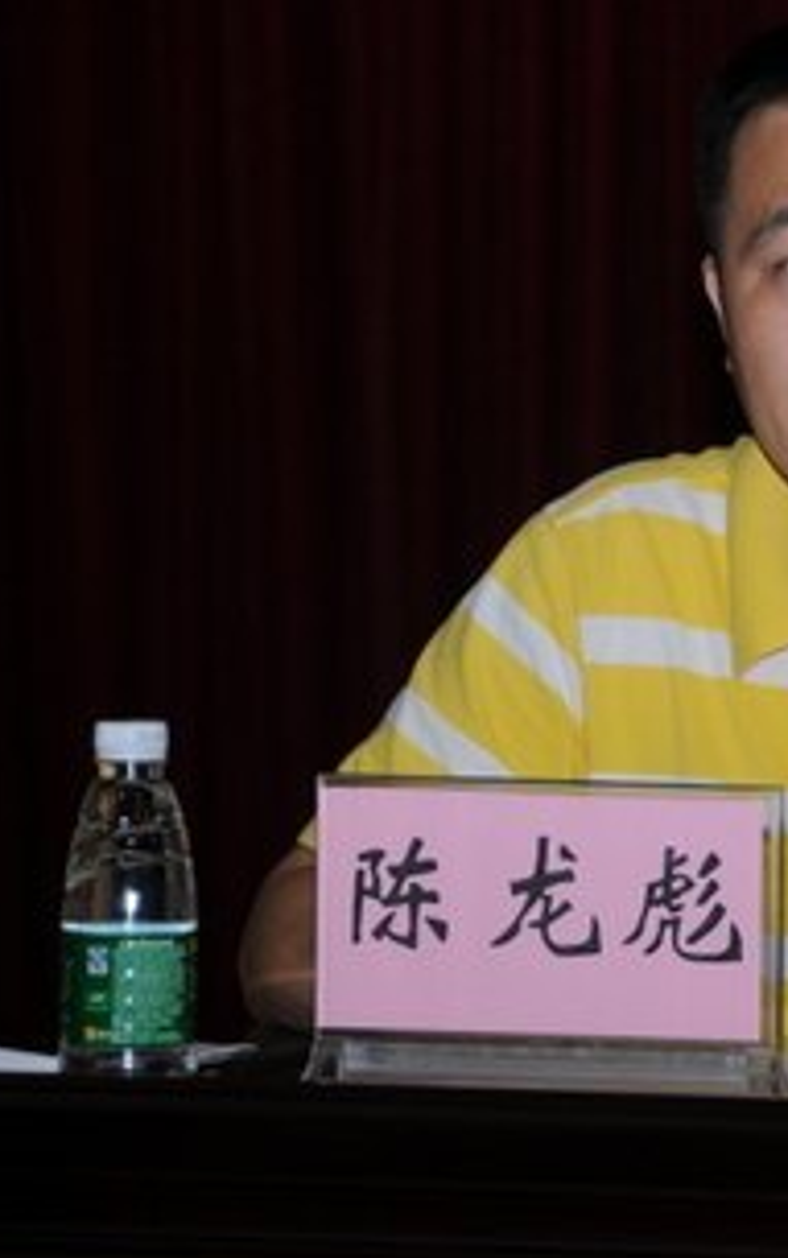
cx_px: 965
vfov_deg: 7.5
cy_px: 598
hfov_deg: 4.7
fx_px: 9607
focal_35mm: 280
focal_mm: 112
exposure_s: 1/60
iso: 250
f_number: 5.3
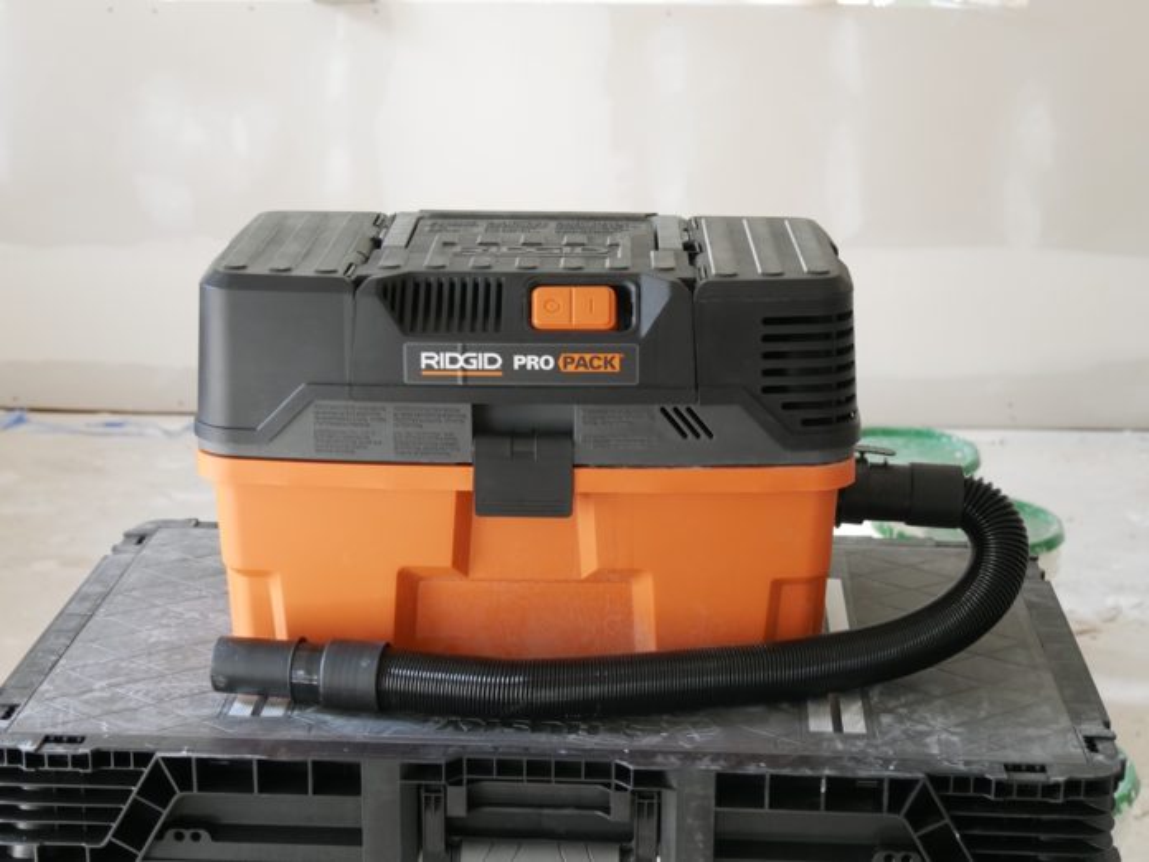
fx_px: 2257
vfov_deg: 21.6
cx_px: 574
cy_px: 431
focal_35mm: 68
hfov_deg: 28.6
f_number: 4.5
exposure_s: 1/80
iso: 1000
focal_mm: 34
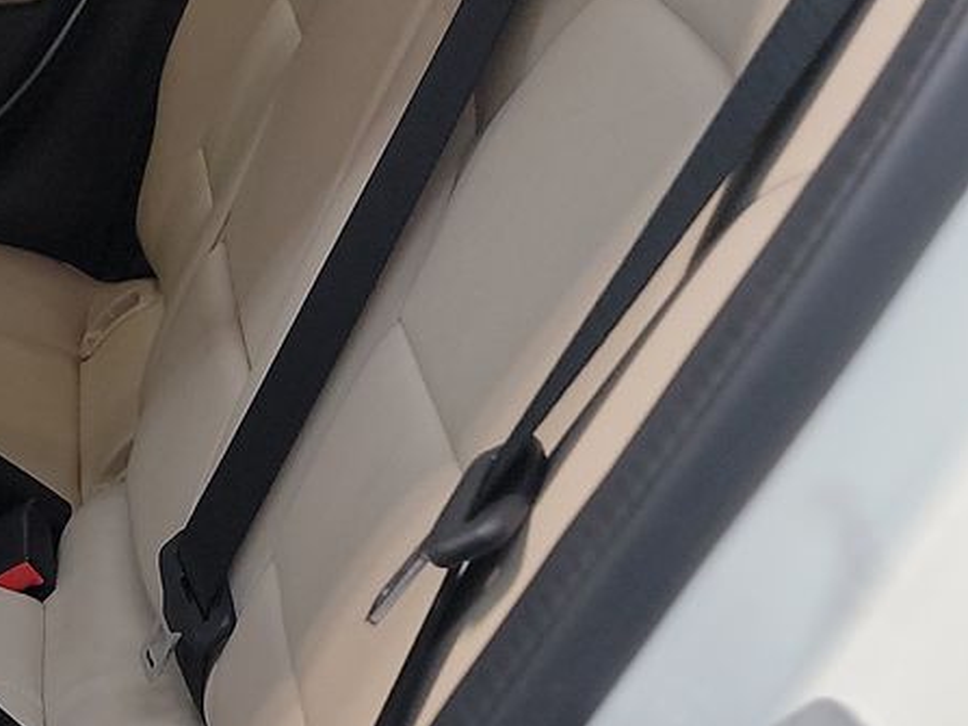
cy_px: 173
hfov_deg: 19.9
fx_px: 2404
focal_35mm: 86
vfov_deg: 17.1
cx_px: -461
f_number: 1.8
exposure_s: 1/59
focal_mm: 6.7
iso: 300
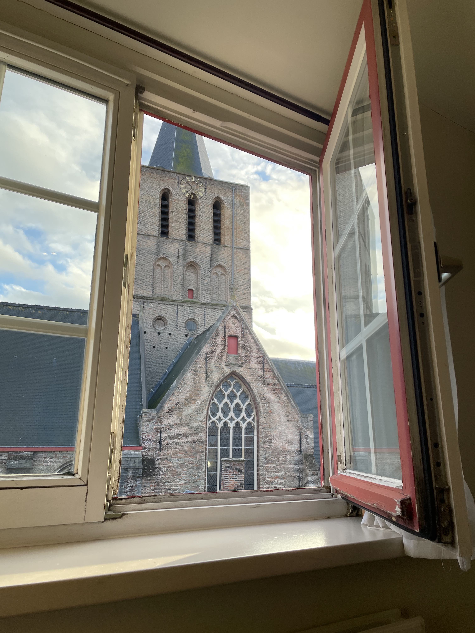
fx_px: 476
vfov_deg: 67.3
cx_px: 238
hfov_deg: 53.1
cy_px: 316
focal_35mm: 26
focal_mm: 4.2
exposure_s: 1/383
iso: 32
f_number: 1.6
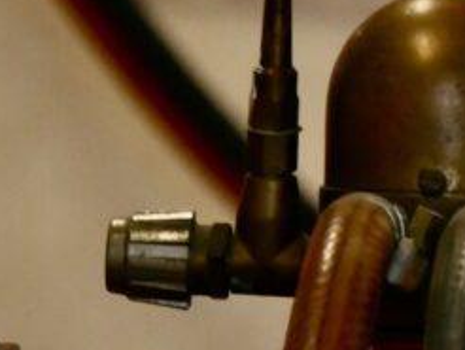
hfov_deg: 3.4
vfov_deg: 2.6
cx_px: 779
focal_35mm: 575
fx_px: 7732
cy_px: 48
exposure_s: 1/160
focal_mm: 69
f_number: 5.4
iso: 1600
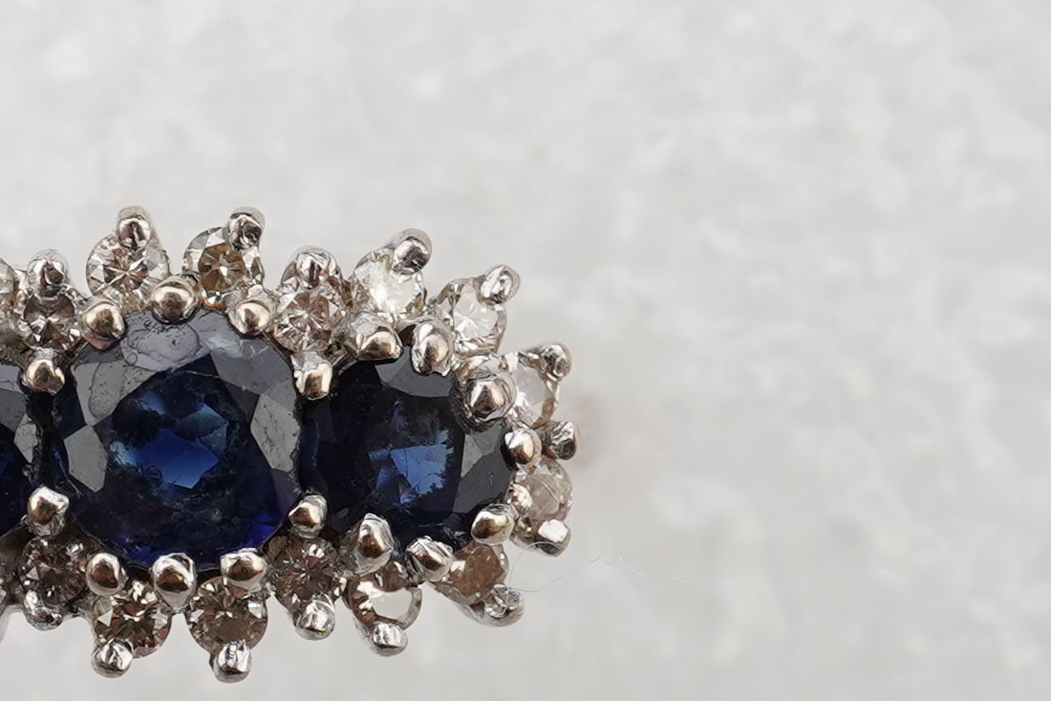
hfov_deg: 12.7
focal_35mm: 161
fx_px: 4699
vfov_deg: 8.5
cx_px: 233
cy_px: 476
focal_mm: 30
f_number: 16
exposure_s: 1/125
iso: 640
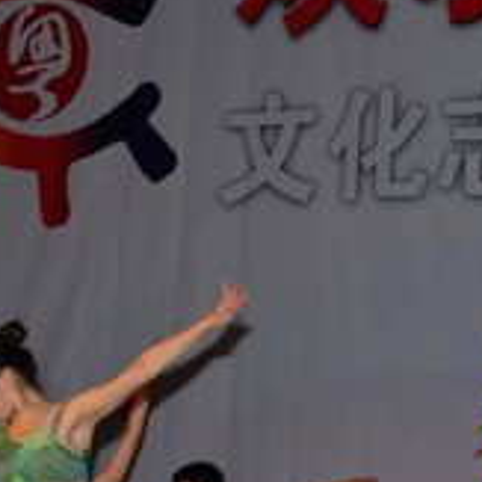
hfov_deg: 13.2
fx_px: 1969
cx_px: 710
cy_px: 390
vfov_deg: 13.9
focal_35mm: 125
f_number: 4.5
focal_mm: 20
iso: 200
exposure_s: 1/60
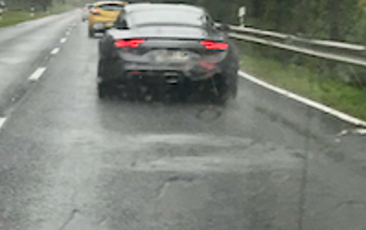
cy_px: -82
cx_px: 107
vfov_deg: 9.6
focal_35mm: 134
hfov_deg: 15.5
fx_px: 1338
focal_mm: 3.99
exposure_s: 1/321
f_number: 1.8
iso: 20
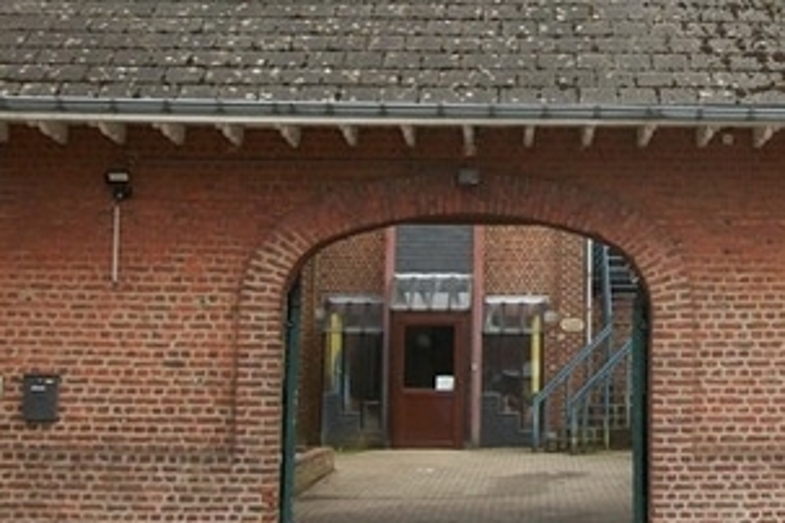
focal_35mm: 66
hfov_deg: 29.9
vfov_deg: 20.4
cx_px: 604
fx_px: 1439
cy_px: 98
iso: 80
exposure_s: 1/250
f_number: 2.9
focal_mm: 5.7
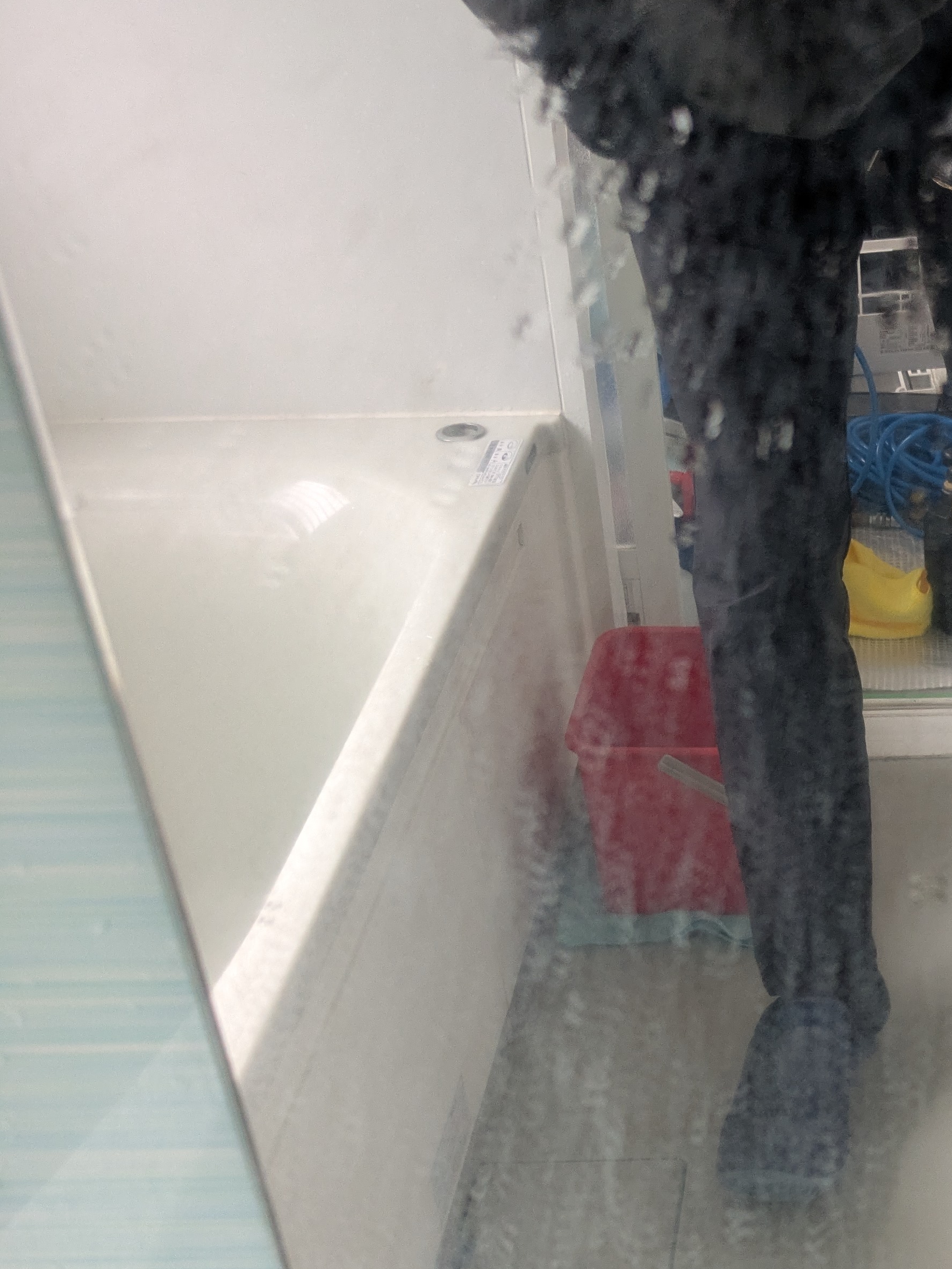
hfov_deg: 28.1
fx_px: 1796
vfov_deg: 38.6
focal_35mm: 49
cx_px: 924
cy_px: 816
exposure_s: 1/100
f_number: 1.89
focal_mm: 5.43
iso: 186
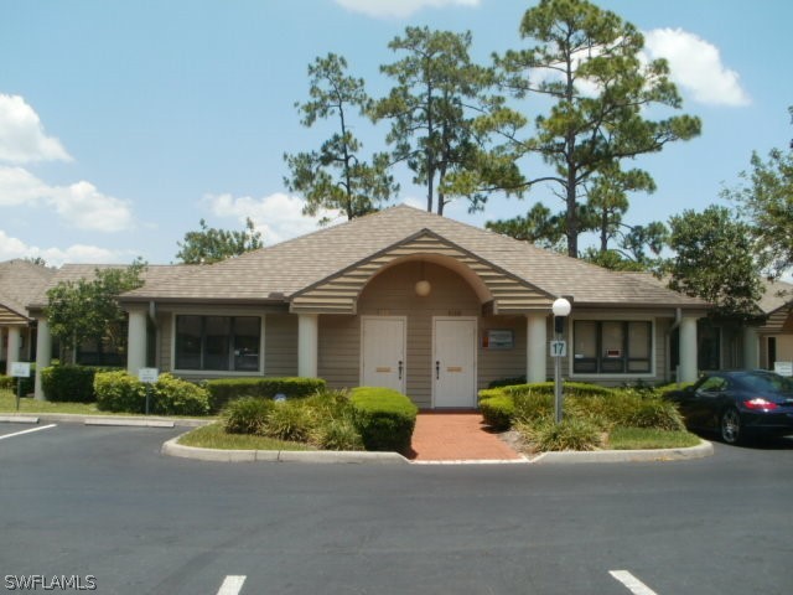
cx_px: 396
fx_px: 825
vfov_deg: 39.7
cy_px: 298
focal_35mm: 36
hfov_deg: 51.4
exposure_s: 1/400
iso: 100
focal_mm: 6.3
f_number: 5.6
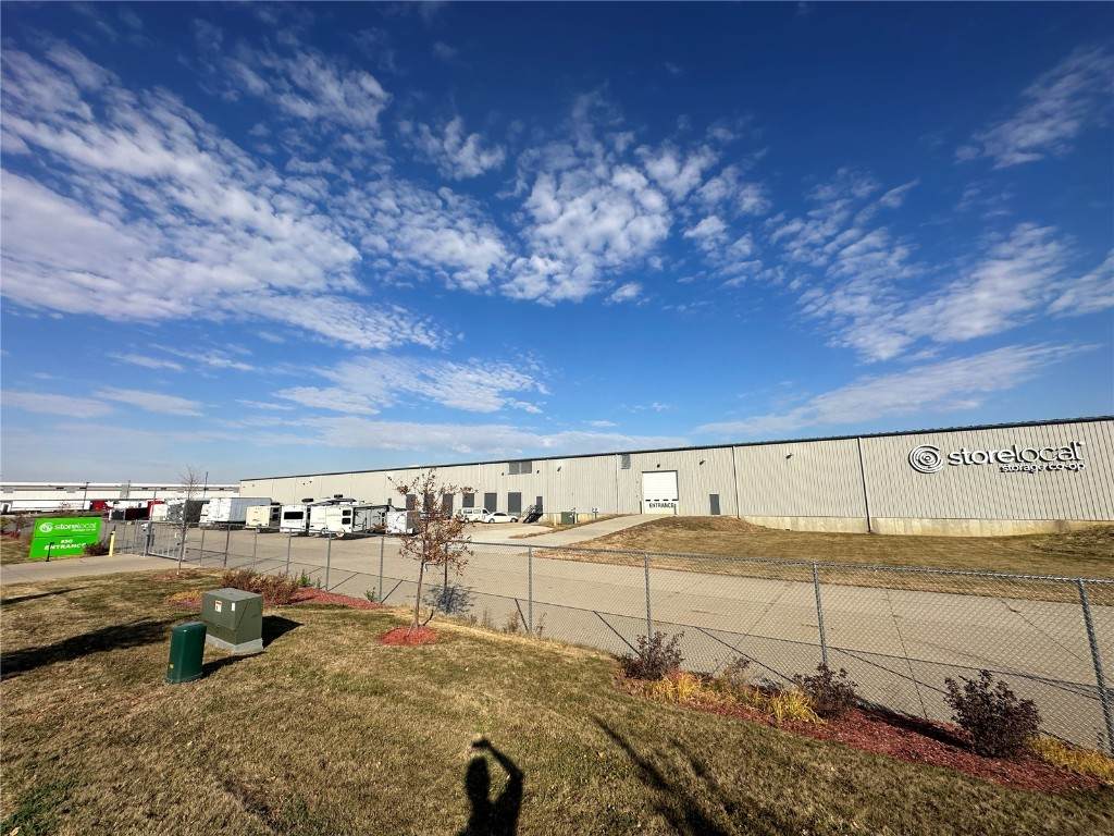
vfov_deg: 85.7
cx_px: 557
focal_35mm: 14
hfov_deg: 102.1
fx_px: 451
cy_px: 418
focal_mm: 2.22
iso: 50
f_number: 2.2
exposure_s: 1/4000
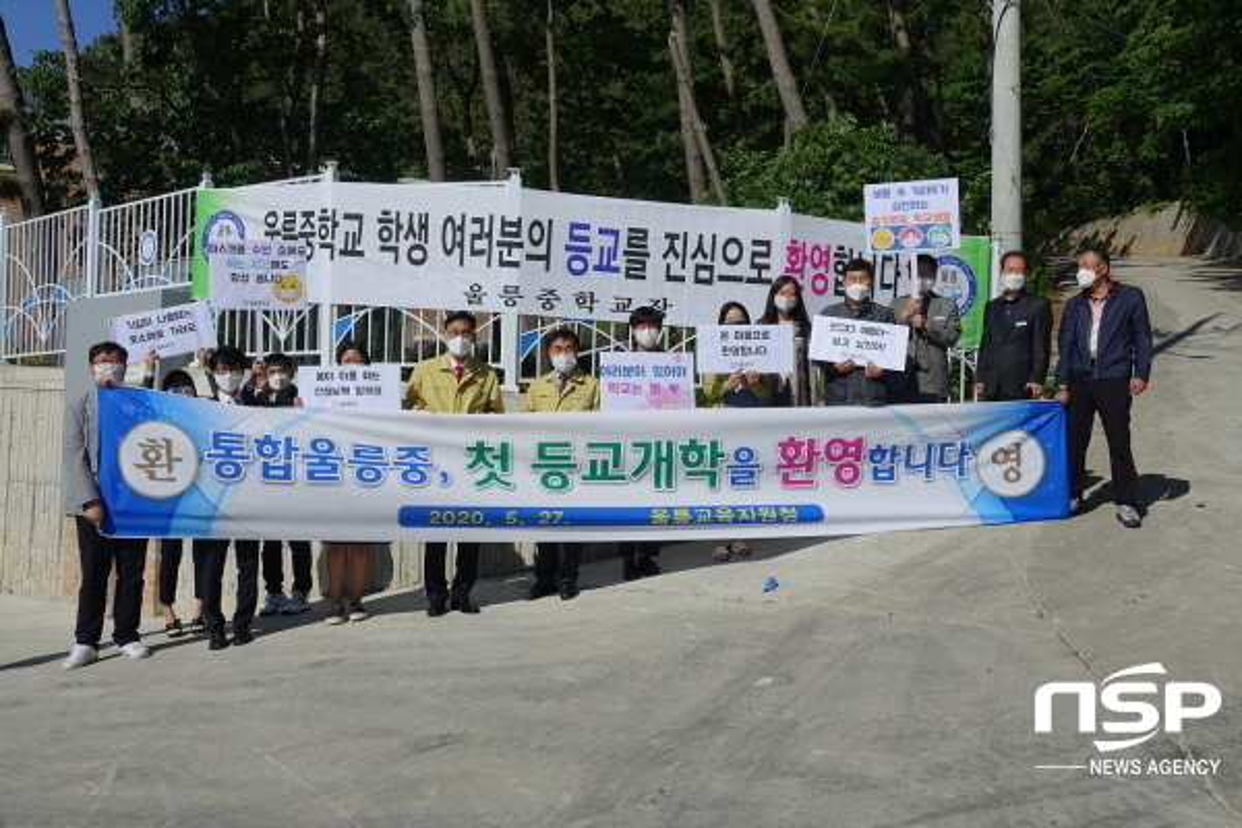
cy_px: 414
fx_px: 1242
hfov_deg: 53.1
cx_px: 621
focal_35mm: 36
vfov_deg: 36.9
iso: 100
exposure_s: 1/1000
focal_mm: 13.31
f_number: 6.3
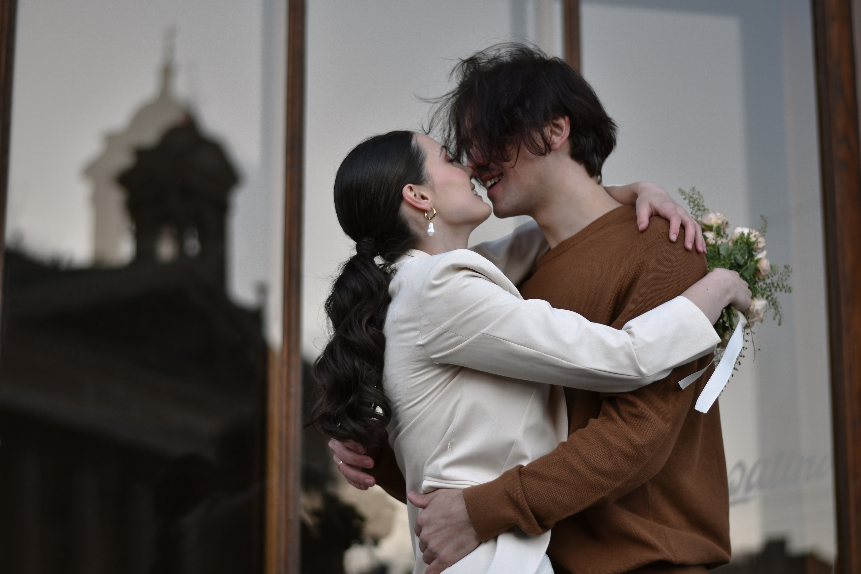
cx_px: 430
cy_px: 287
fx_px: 1794
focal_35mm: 75
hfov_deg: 27.0
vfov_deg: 18.2
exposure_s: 1/800
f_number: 1.8
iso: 100
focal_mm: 50
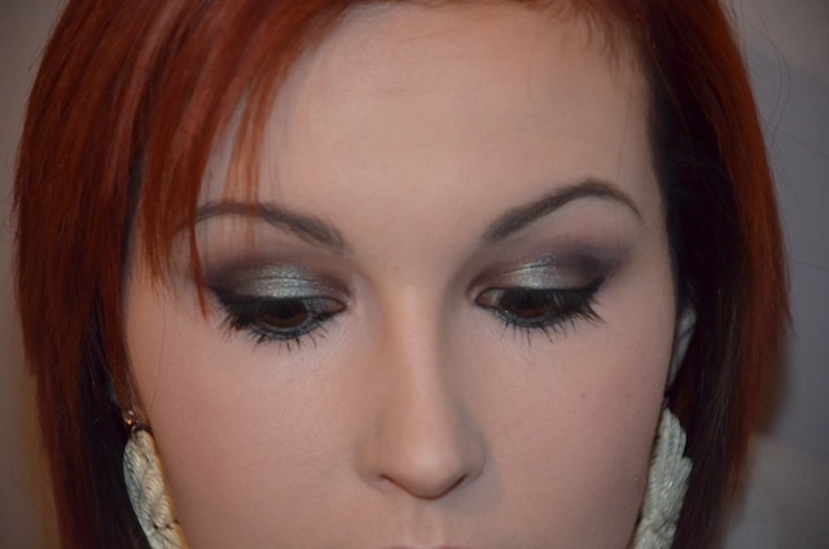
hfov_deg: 13.1
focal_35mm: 158
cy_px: 274
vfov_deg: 8.7
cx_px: 414
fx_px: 3620
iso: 3200
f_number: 5.6
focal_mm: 105
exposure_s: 1/60
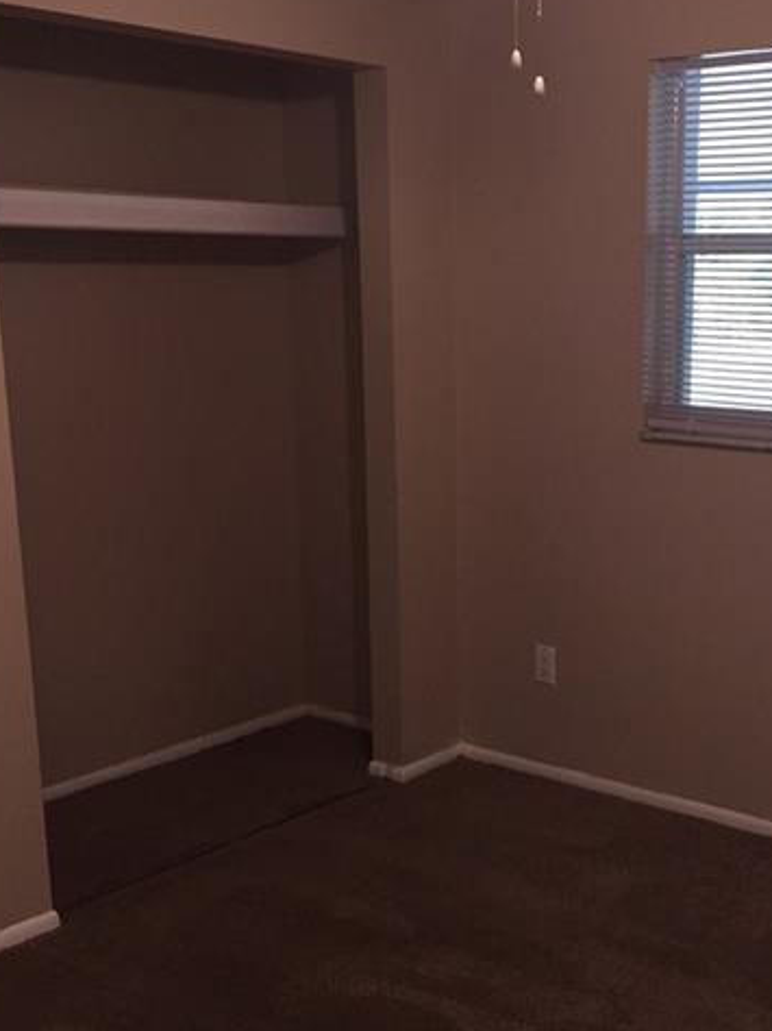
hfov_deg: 30.4
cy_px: 631
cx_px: 561
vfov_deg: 40.2
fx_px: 1399
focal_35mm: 47
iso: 64
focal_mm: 4.15
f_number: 2.2
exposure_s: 1/30
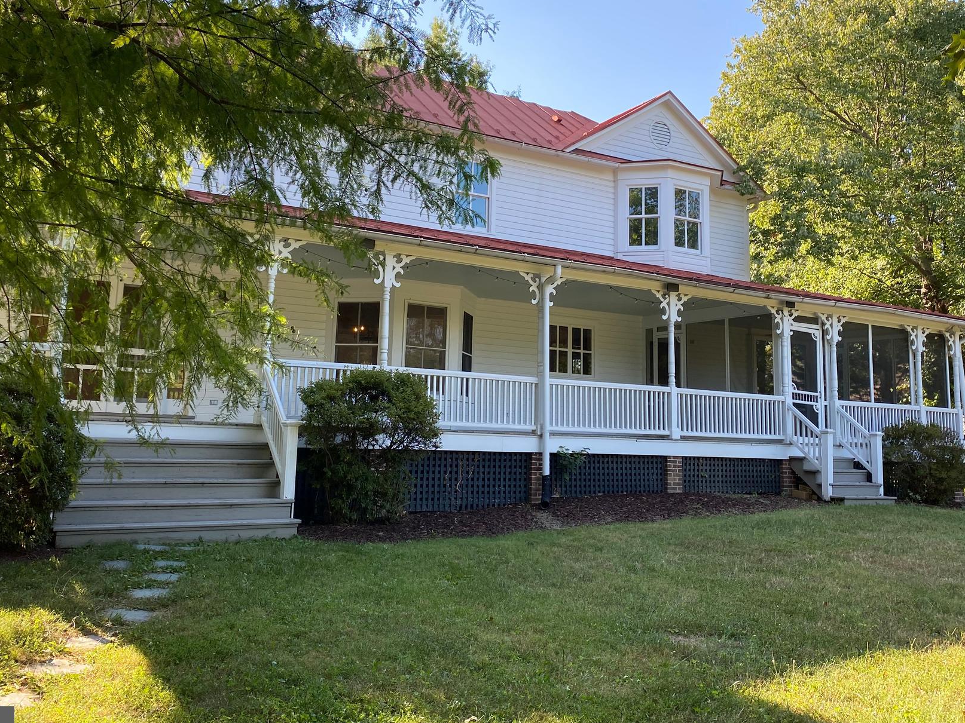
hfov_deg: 55.4
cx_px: 477
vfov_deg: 42.8
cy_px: 296
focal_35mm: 33
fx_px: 920
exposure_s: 1/428
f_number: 1.8
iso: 32
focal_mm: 4.25
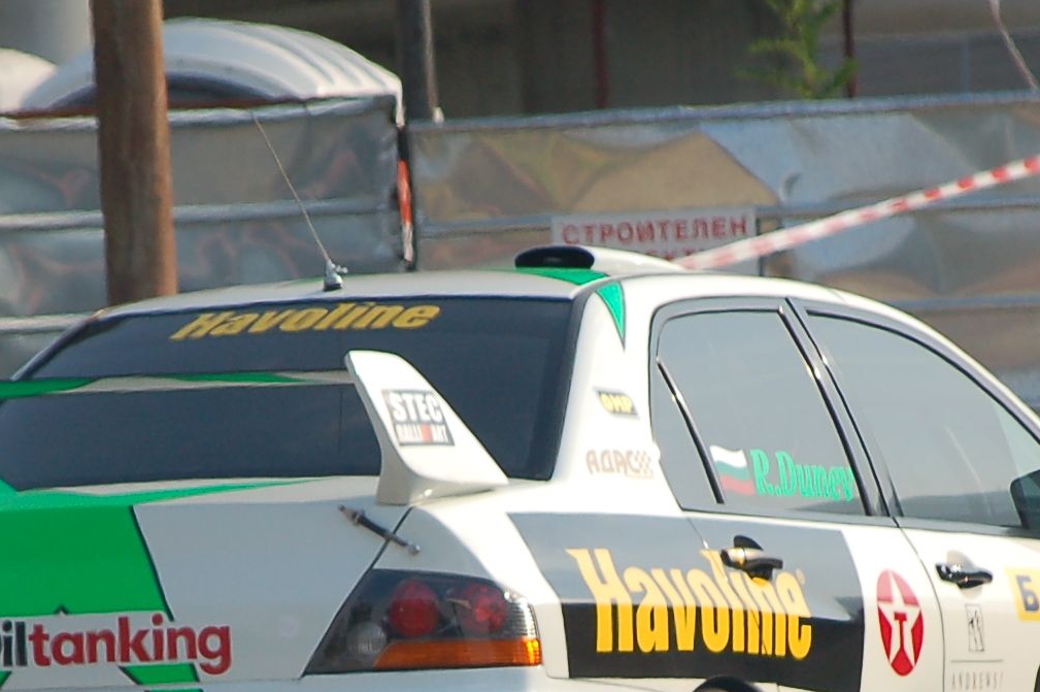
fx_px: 18718
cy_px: 818
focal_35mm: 648
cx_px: 595
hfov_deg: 3.2
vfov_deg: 2.1
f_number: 5.3
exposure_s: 1/1000
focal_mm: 145
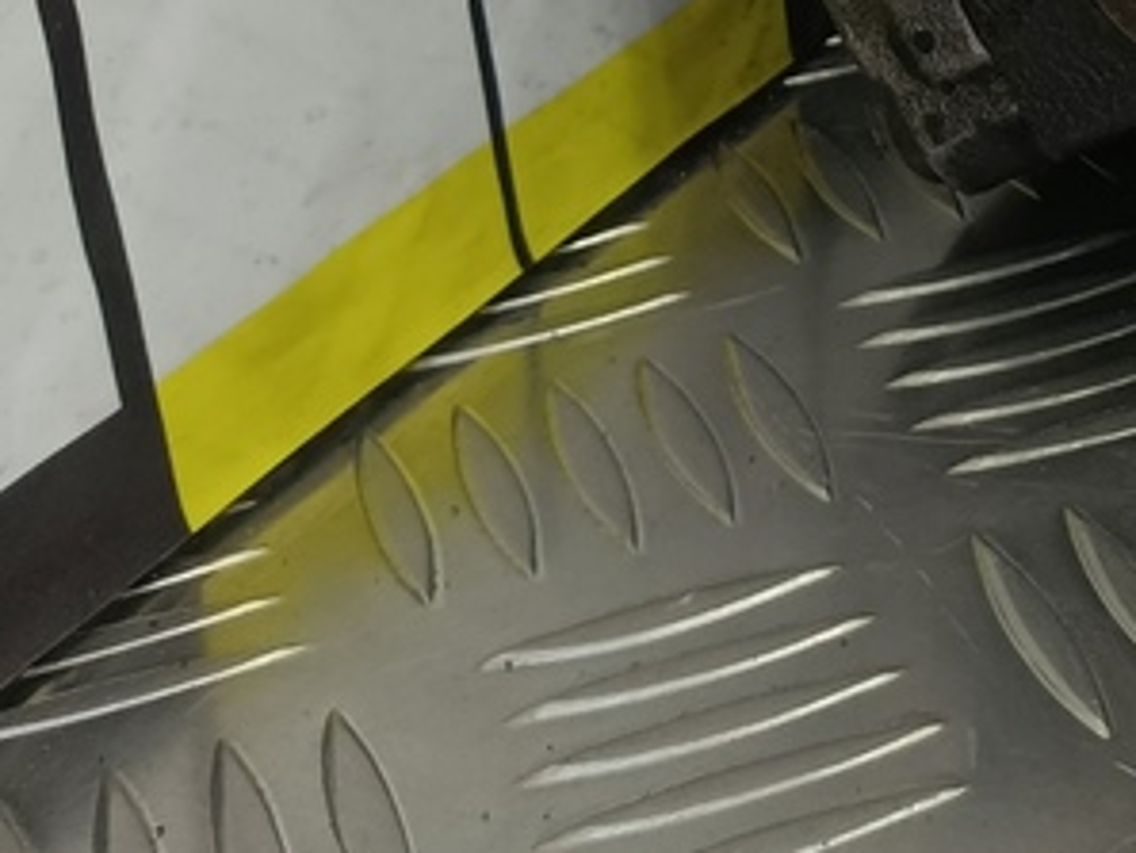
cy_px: -501
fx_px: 3053
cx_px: 1687
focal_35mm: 93
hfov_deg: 18.7
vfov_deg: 14.6
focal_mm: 4.11
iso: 100
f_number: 1.6
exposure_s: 1/50
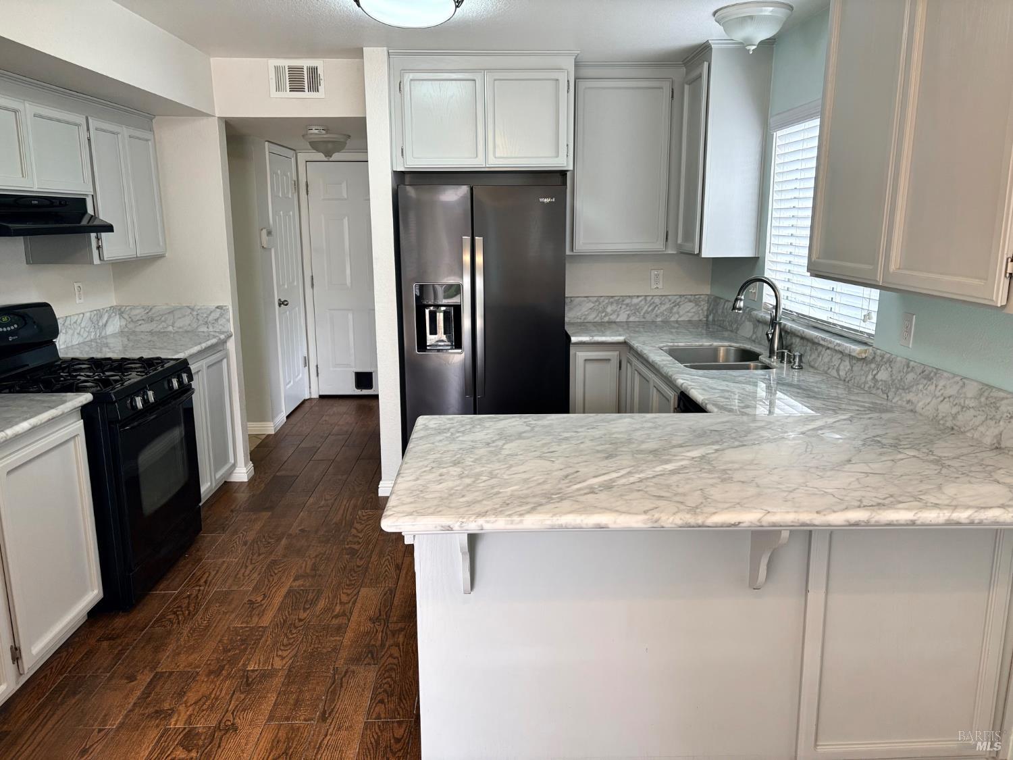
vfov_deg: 53.1
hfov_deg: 67.3
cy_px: 380
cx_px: 506
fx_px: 761
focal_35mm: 26
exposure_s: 1/60
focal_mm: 5.96
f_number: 1.6
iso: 100
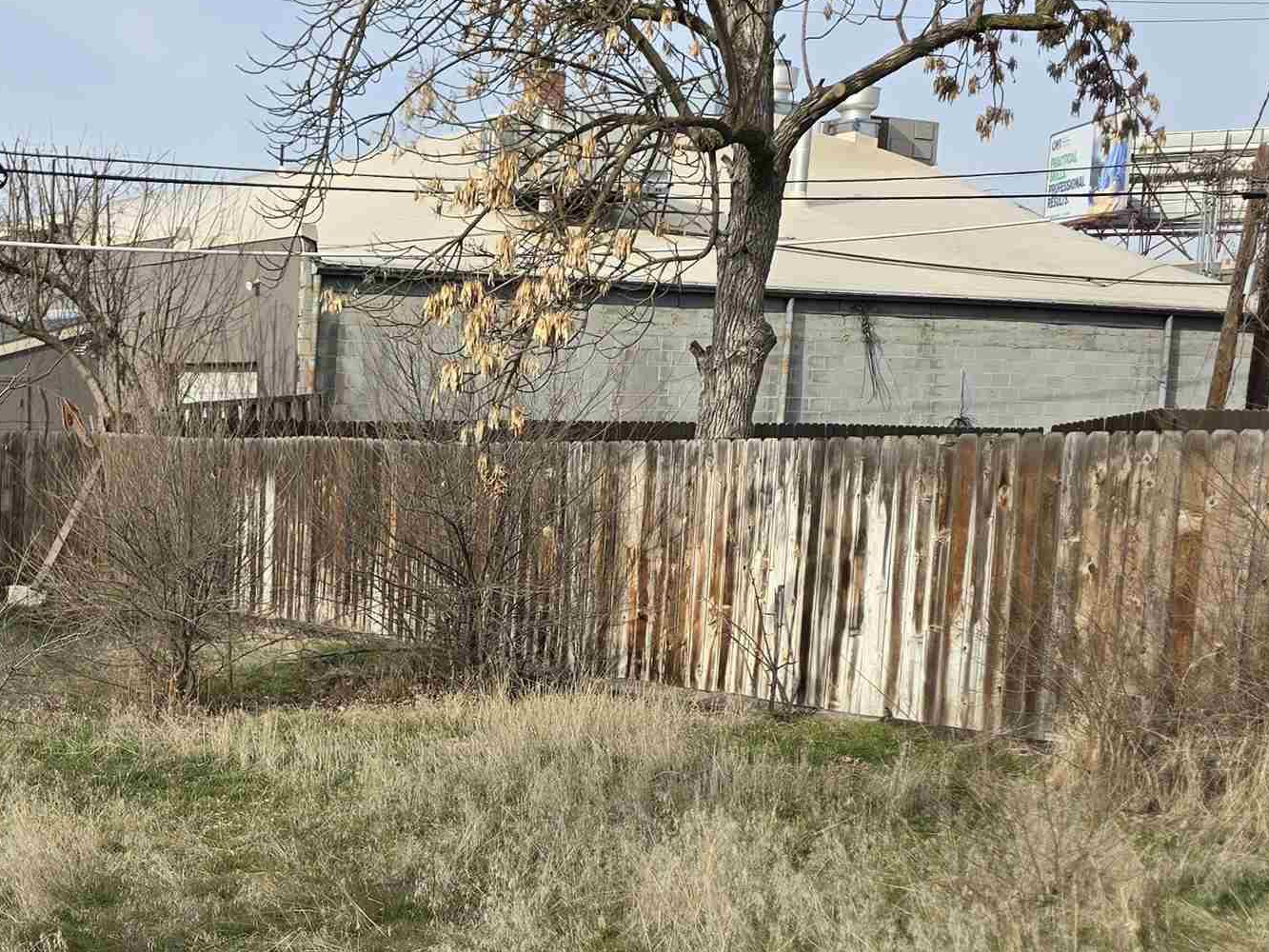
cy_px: 633
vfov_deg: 27.4
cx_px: 77
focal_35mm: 53
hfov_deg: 33.8
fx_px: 1943
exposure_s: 1/686
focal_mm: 6.3
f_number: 1.7
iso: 12
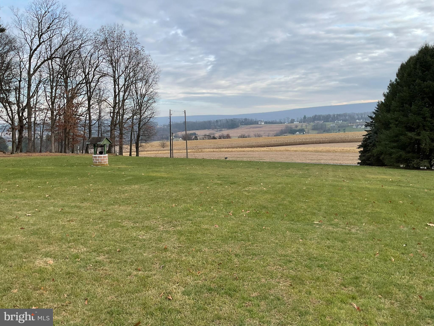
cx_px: 217
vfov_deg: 48.2
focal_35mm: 29
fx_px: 364
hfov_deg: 61.7
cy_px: 163
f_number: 1.8
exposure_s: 1/478
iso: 16
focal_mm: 3
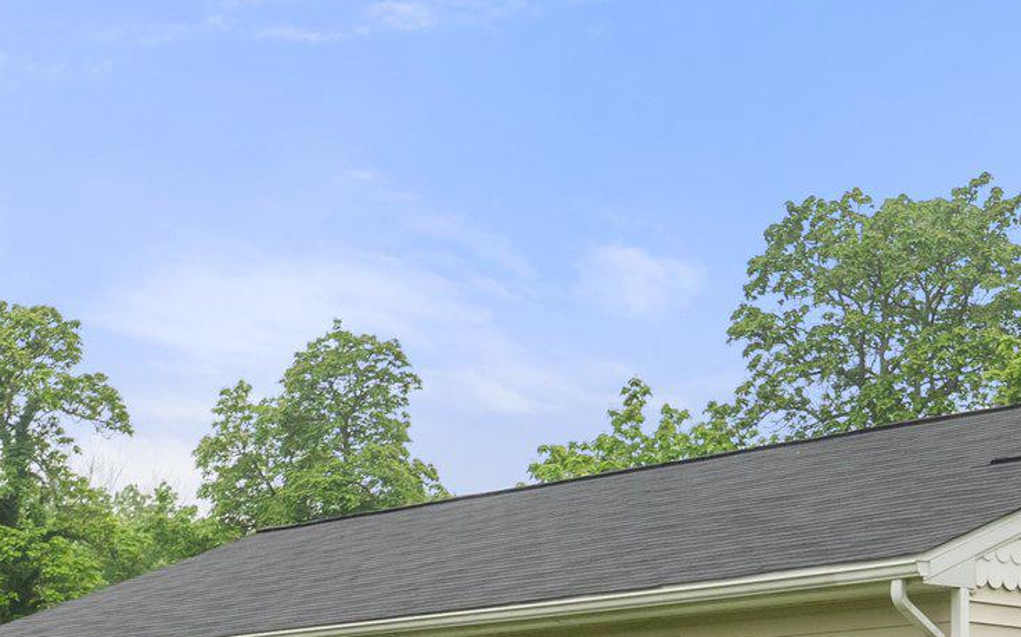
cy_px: 888
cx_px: 855
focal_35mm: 85
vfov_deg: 14.5
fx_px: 2364
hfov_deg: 23.9
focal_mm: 20
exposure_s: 1/500
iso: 640
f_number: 8
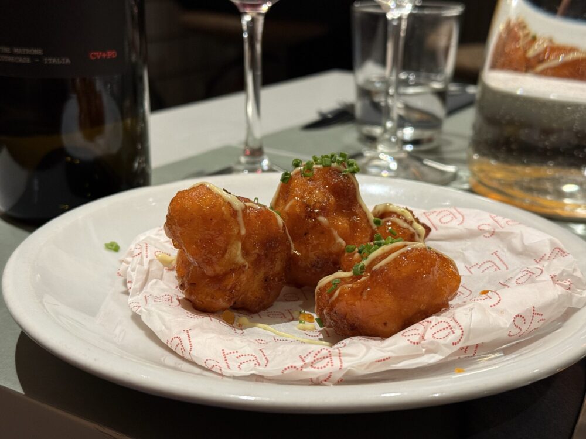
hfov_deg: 39.7
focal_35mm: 48
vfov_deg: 30.3
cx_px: 293
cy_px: 220
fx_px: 813
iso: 200
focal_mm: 6.76
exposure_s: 1/33
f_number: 1.78
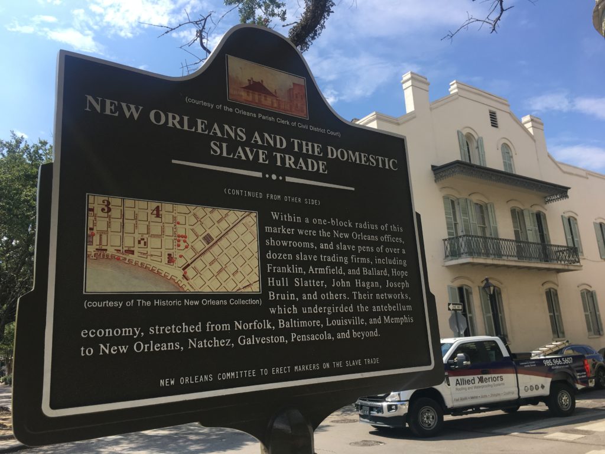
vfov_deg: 48.2
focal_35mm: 29
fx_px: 507
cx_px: 302
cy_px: 227
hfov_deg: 61.7
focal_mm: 4.15
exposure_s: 1/962
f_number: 2.2
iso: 25
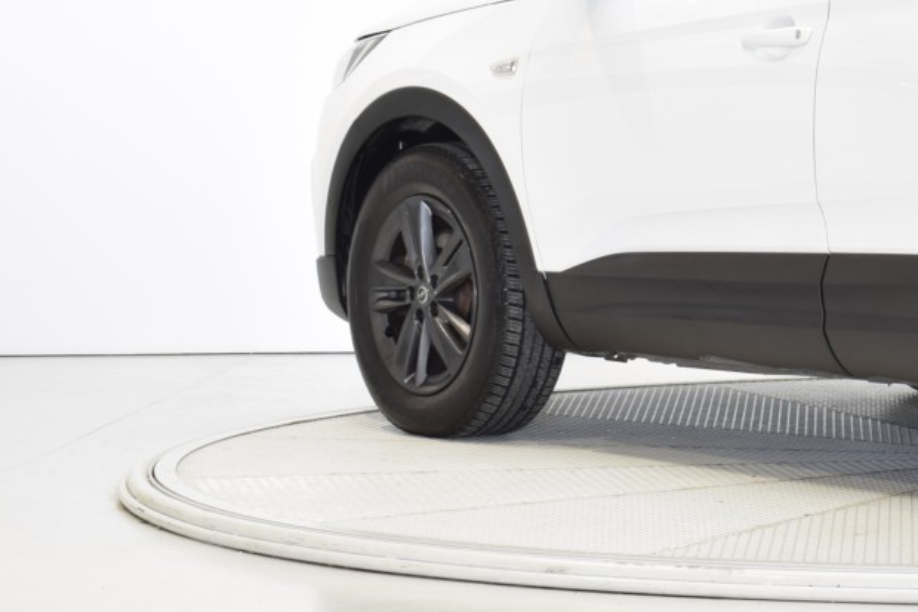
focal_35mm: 167
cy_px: 28
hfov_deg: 12.1
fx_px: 4257
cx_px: 1053
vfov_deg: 8.2
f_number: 10
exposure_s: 1/4
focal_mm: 46
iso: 100
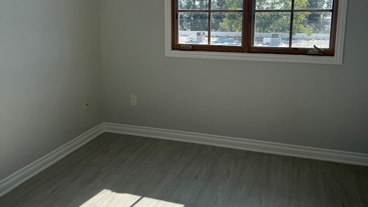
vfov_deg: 33.4
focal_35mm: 35
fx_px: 341
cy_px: 69
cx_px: 184
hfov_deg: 56.6
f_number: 1.78
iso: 80
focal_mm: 6.76
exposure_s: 1/1585
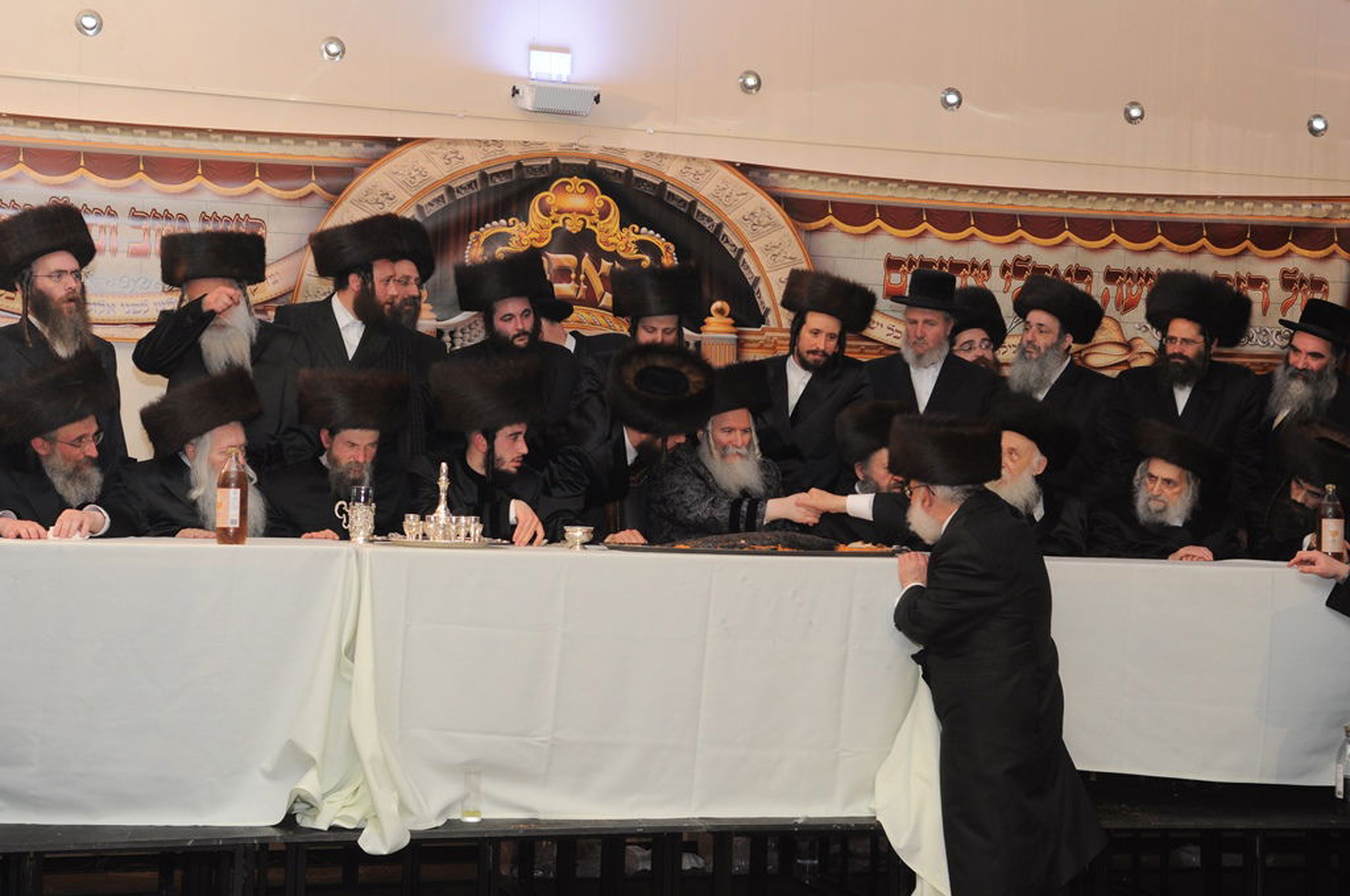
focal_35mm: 57
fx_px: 2135
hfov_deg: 35.1
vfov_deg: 23.7
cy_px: 448
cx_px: 675
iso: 500
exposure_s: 1/60
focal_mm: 38
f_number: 5
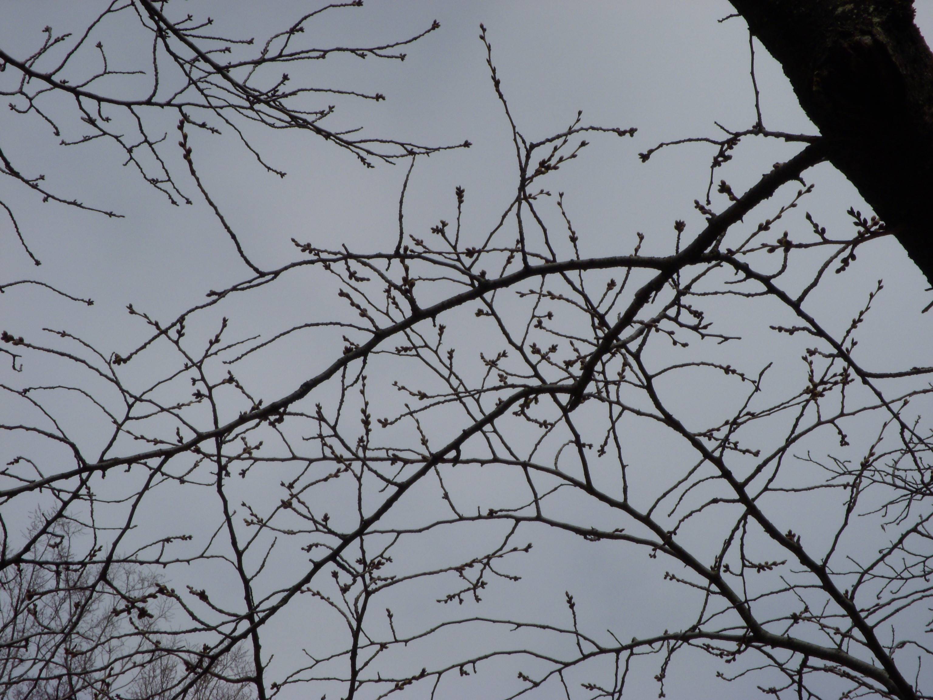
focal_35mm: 114
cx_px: 466
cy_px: 350
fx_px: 3073
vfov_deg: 13.0
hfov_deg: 17.3
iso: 100
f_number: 8.4
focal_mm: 18.9
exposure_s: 1/500
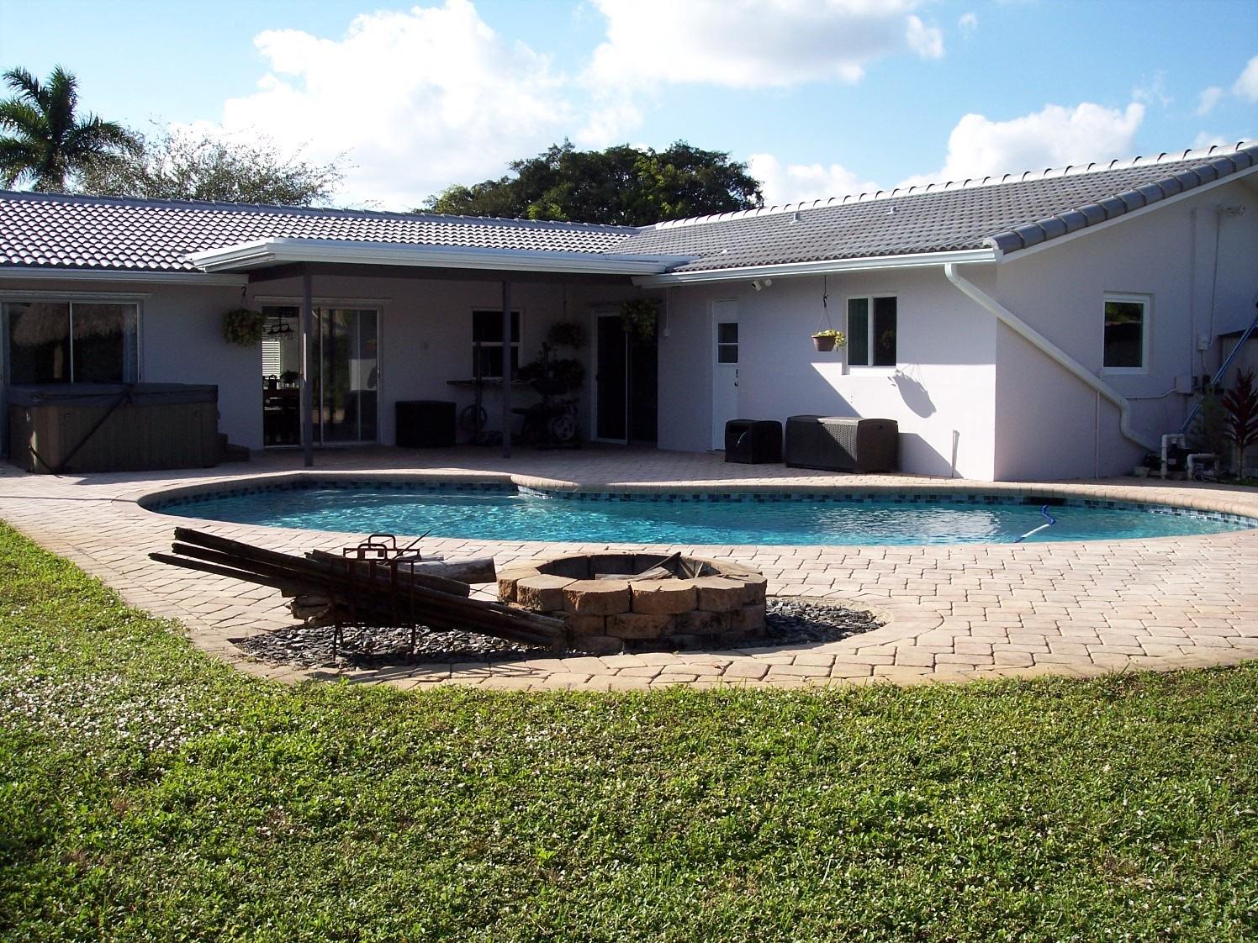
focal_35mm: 39
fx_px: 1417
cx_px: 629
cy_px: 472
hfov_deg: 47.9
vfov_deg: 36.8
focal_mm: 8
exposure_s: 1/500
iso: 100
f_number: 3.4
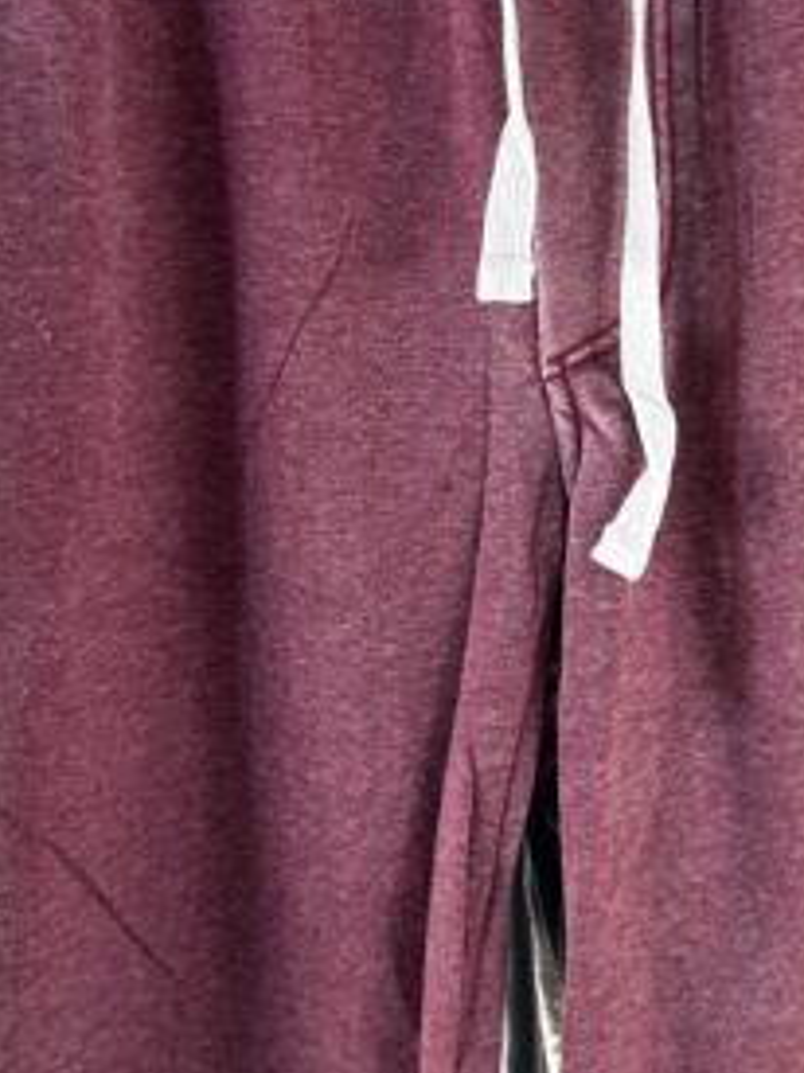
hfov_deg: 23.2
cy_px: 377
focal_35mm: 63
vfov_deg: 30.6
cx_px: 531
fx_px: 1953
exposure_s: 1/121
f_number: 1.5
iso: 80
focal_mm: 5.7
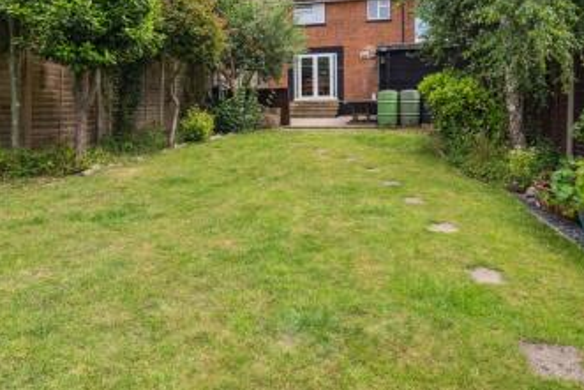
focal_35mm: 23
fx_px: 373
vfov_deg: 53.6
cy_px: 117
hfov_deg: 76.1
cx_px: 289
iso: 640
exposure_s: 1/800
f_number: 7.1
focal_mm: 16
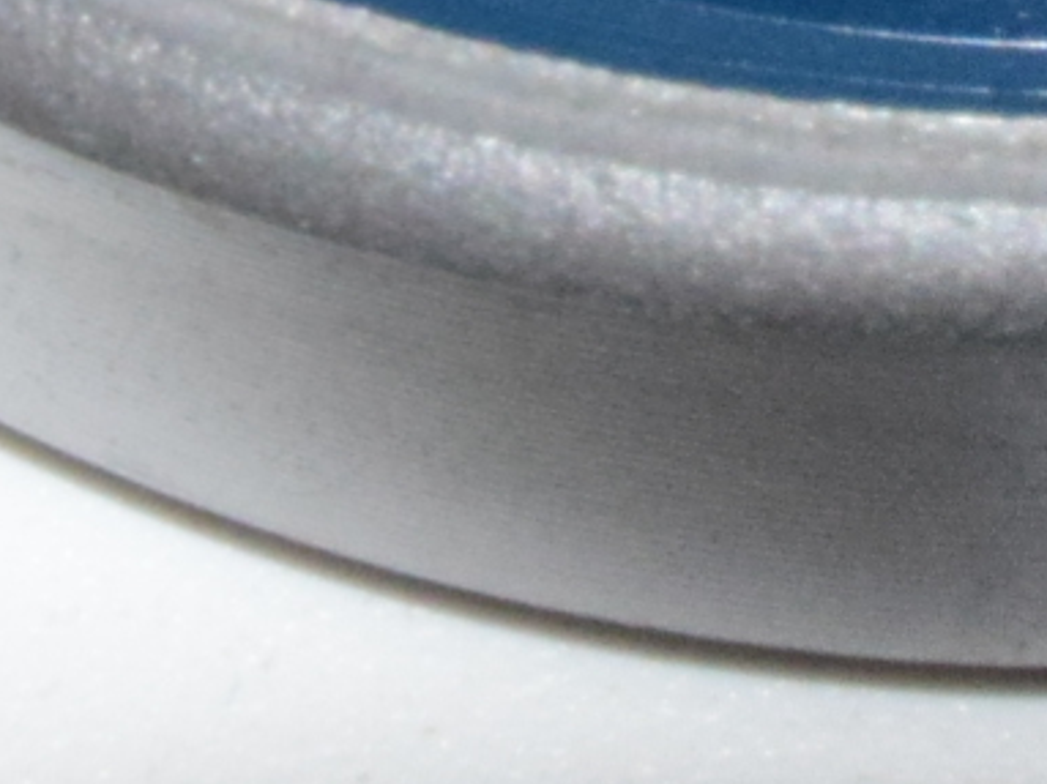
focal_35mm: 338
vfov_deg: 4.3
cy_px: -1248
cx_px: 1145
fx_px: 10220
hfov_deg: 5.8
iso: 1600
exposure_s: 1/60
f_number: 29
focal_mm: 30
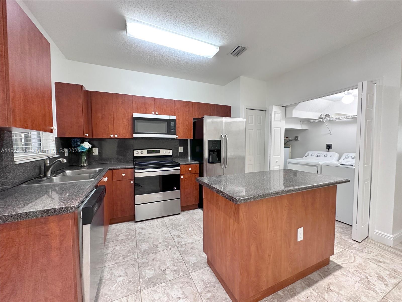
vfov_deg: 85.7
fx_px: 163
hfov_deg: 102.1
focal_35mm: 14
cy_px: 151
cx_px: 201
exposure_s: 1/60
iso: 250
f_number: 2.2
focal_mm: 2.22
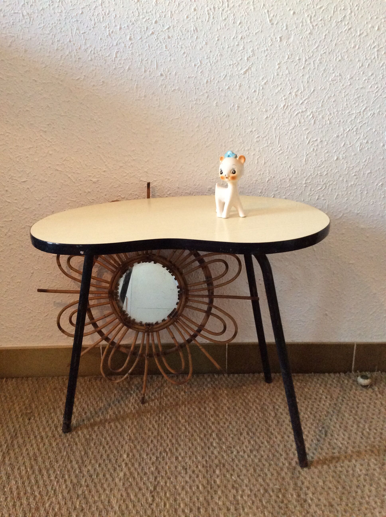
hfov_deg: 44.1
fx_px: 477
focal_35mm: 32
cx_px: 193
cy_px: 258
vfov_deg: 56.9
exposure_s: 1/25
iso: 200
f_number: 2.4
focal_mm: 3.3
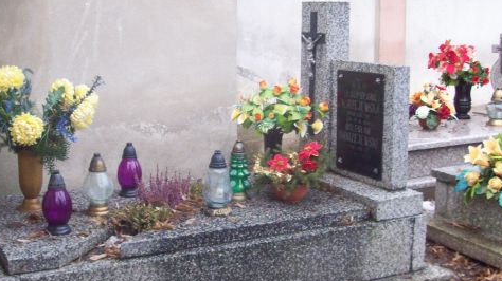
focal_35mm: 53
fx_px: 705
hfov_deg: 39.0
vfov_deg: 22.6
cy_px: 142
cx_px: 193
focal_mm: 6
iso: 200
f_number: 2.7
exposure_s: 1/94.4
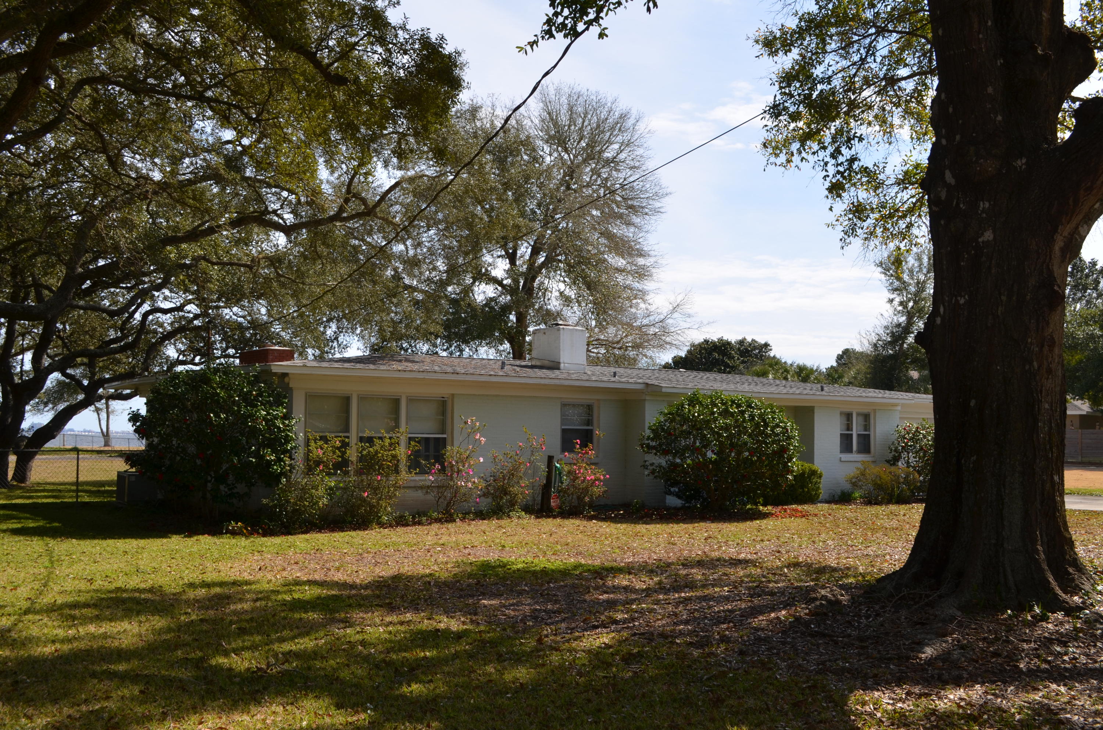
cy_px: 365
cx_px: 552
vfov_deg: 36.7
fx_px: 1101
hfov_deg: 53.2
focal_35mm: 36
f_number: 9
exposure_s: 1/200
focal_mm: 24
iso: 100
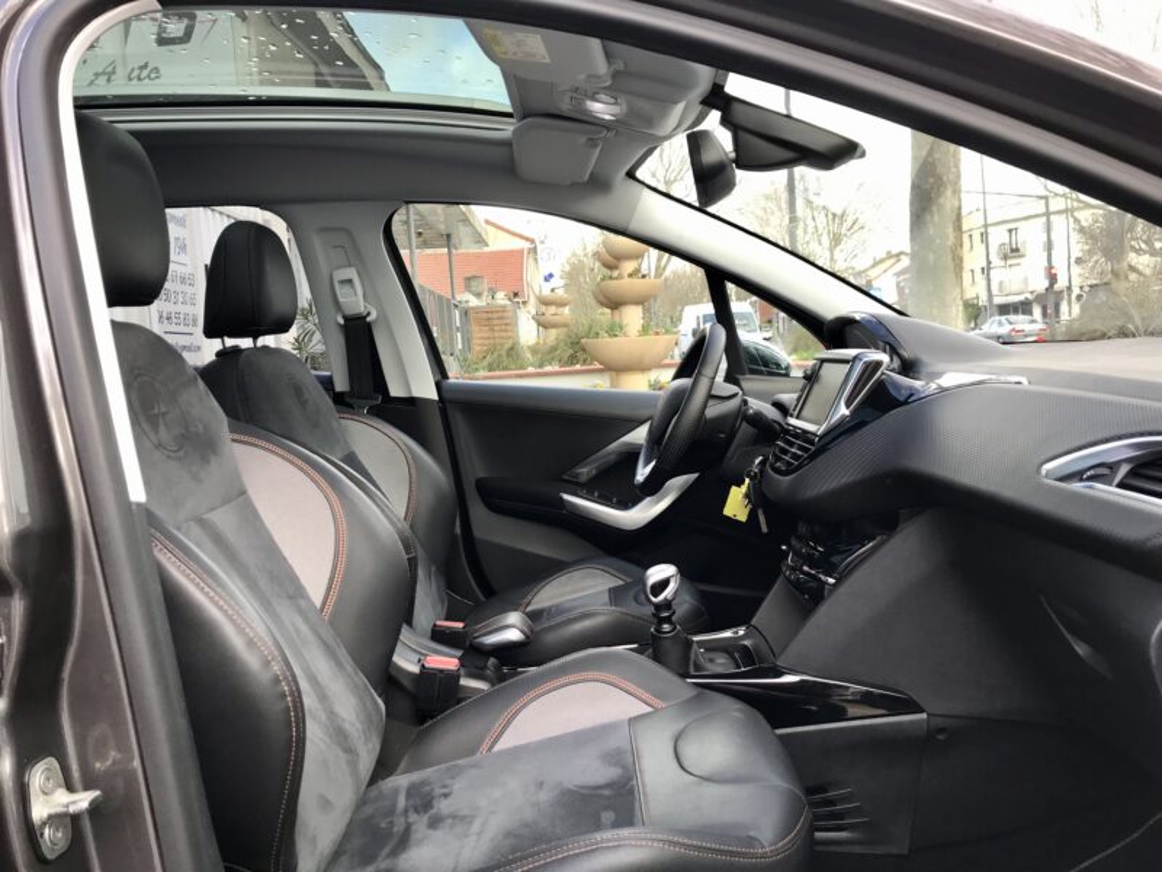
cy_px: 436
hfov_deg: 63.4
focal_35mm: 28
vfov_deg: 49.7
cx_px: 581
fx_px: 940
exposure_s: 1/100
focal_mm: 3.99
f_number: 1.8
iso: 25
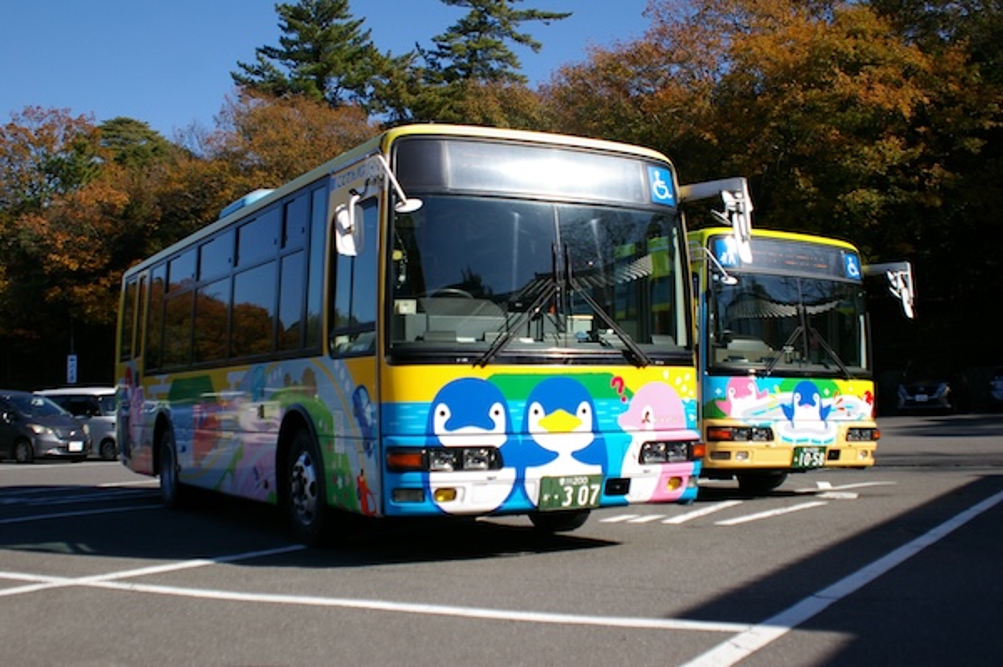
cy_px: 334
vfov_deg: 31.8
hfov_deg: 46.4
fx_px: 1169
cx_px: 502
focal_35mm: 42
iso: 400
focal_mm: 28
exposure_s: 1/4000
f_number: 4
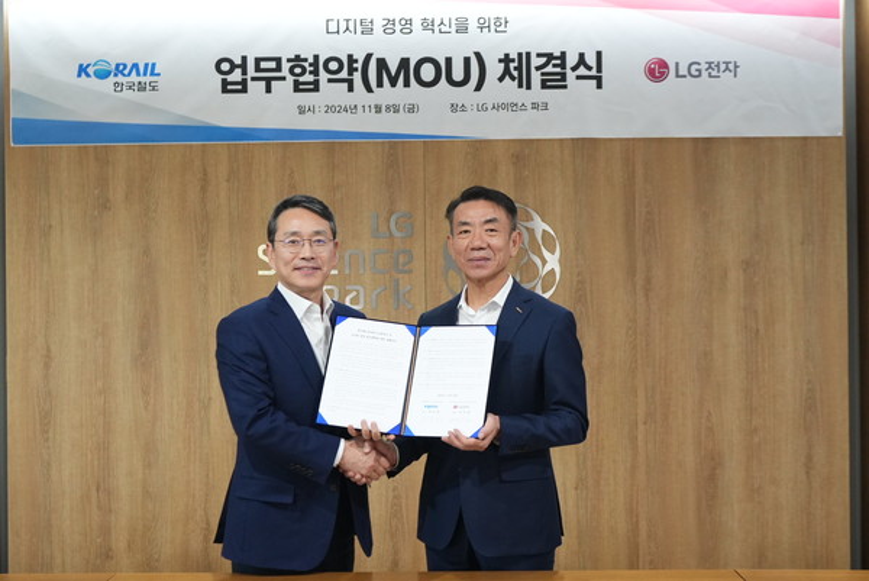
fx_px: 1087
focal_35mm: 45
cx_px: 434
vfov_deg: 29.9
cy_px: 290
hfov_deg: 43.6
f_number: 3.5
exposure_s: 1/200
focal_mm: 30
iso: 2500
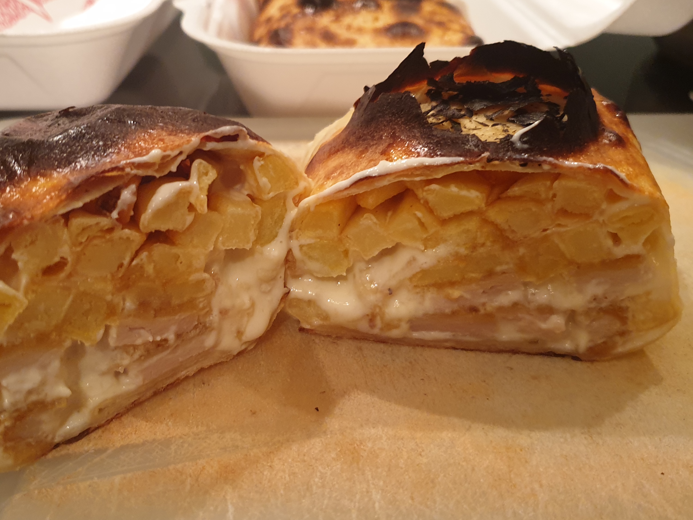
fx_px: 701
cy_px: 243
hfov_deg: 52.1
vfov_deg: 40.7
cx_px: 259
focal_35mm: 35
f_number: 1.5
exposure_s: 1/50
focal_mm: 4.3
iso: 200
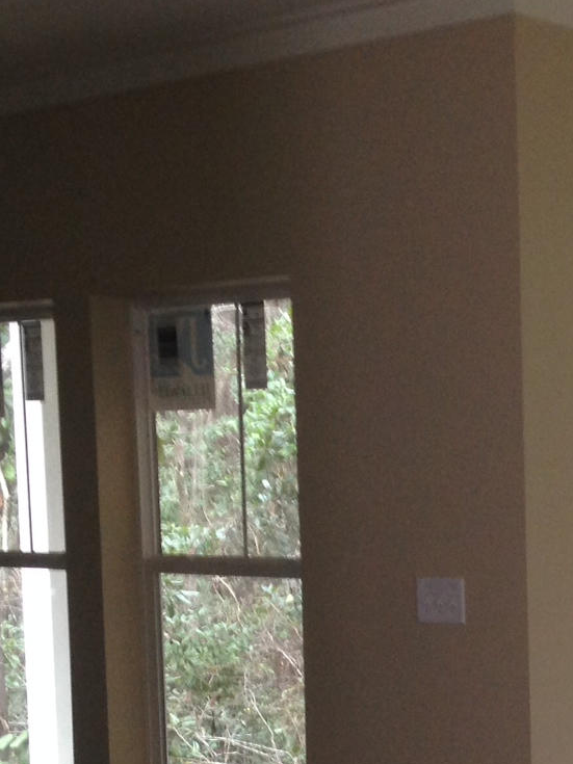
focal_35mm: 92
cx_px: 682
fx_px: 2031
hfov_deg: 15.5
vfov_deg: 21.0
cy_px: 629
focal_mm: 4.12
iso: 100
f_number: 2.4
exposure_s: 1/20
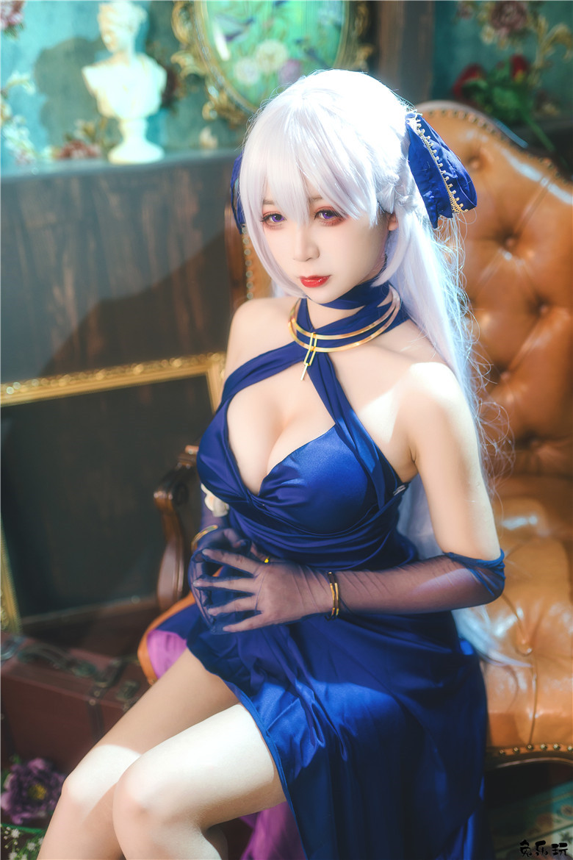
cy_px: 430
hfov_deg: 37.9
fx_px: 836
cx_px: 286
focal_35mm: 35
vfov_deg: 54.4
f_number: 2
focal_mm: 35
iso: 320
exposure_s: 1/30
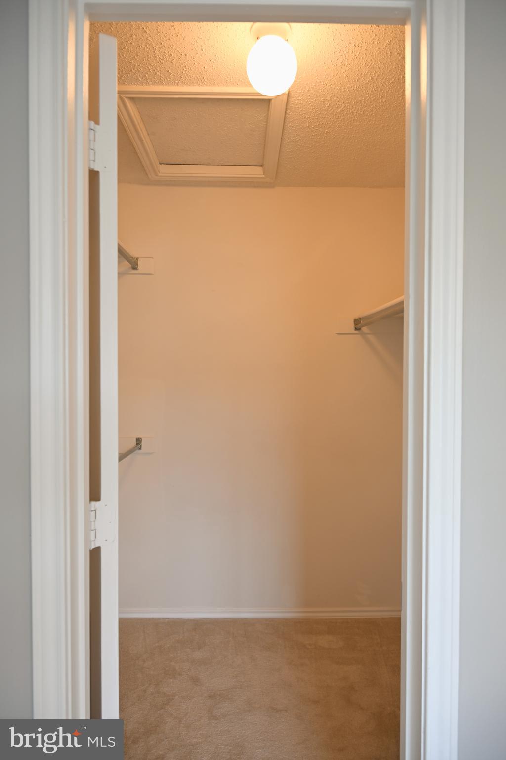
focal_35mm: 24
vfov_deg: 73.7
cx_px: 253
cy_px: 380
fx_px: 506
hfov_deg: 53.1
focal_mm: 24
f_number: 4.5
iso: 220
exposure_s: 1/25
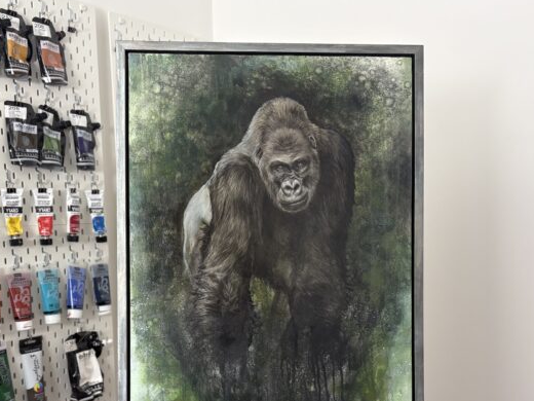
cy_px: 297
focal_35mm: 40
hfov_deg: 46.8
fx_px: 617
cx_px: 280
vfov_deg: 35.2
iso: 160
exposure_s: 1/50
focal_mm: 5.96
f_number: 1.6
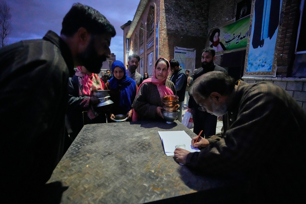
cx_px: 153
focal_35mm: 16
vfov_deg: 73.8
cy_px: 102
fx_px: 136
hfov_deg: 96.7
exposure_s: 1/30
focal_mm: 16
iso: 12800
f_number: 2.8
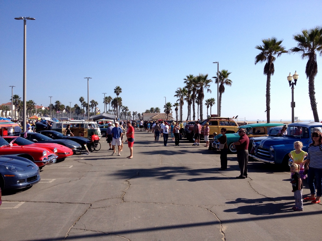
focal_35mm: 35
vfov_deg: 40.7
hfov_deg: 52.6
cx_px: 161
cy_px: 120
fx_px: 326
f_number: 2.4
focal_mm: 4.28
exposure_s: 1/1905
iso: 50
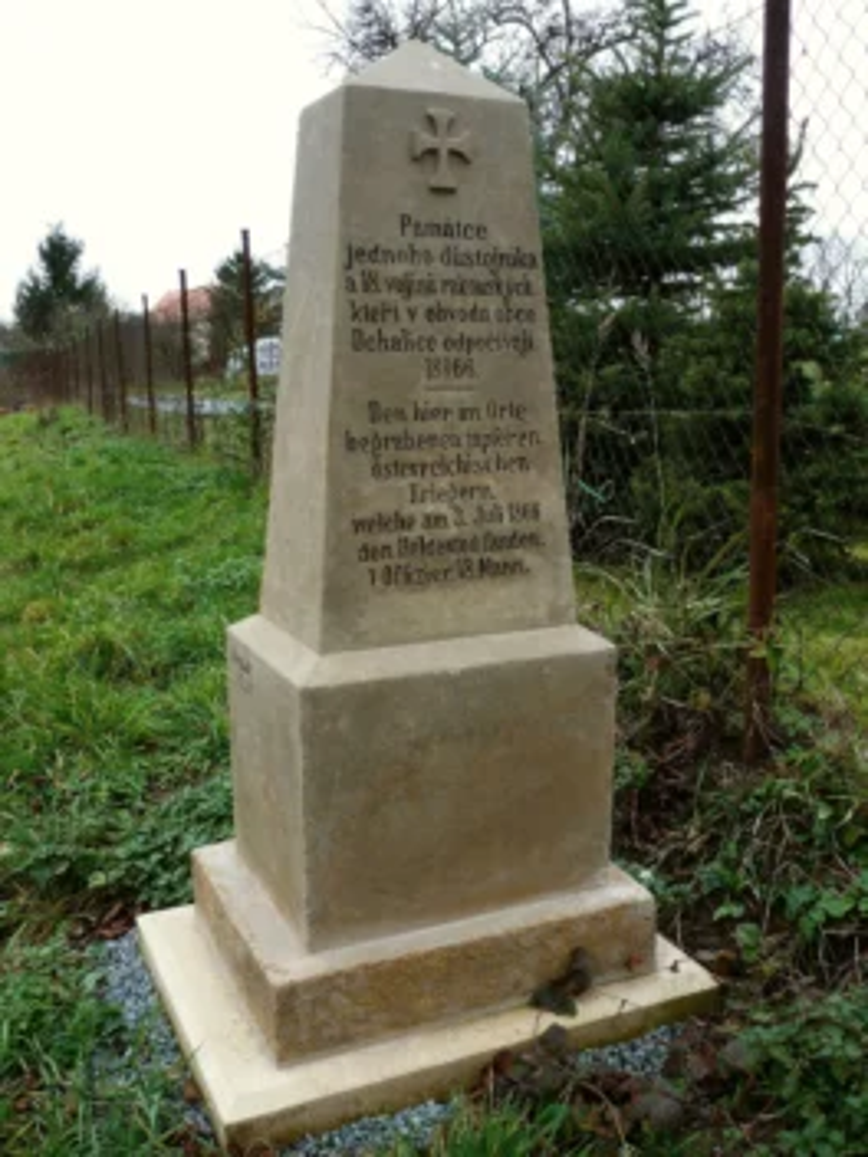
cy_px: 578
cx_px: 434
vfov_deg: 55.4
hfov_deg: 42.9
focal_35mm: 33
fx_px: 1103
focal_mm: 5.9
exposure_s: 1/60
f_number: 3.6
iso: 100
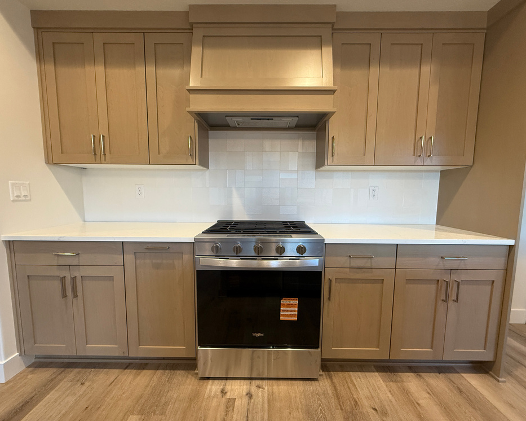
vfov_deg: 84.0
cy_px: 214
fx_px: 233
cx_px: 266
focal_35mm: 15
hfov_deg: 96.8
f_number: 2.2
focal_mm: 2.22
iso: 250
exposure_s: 1/120
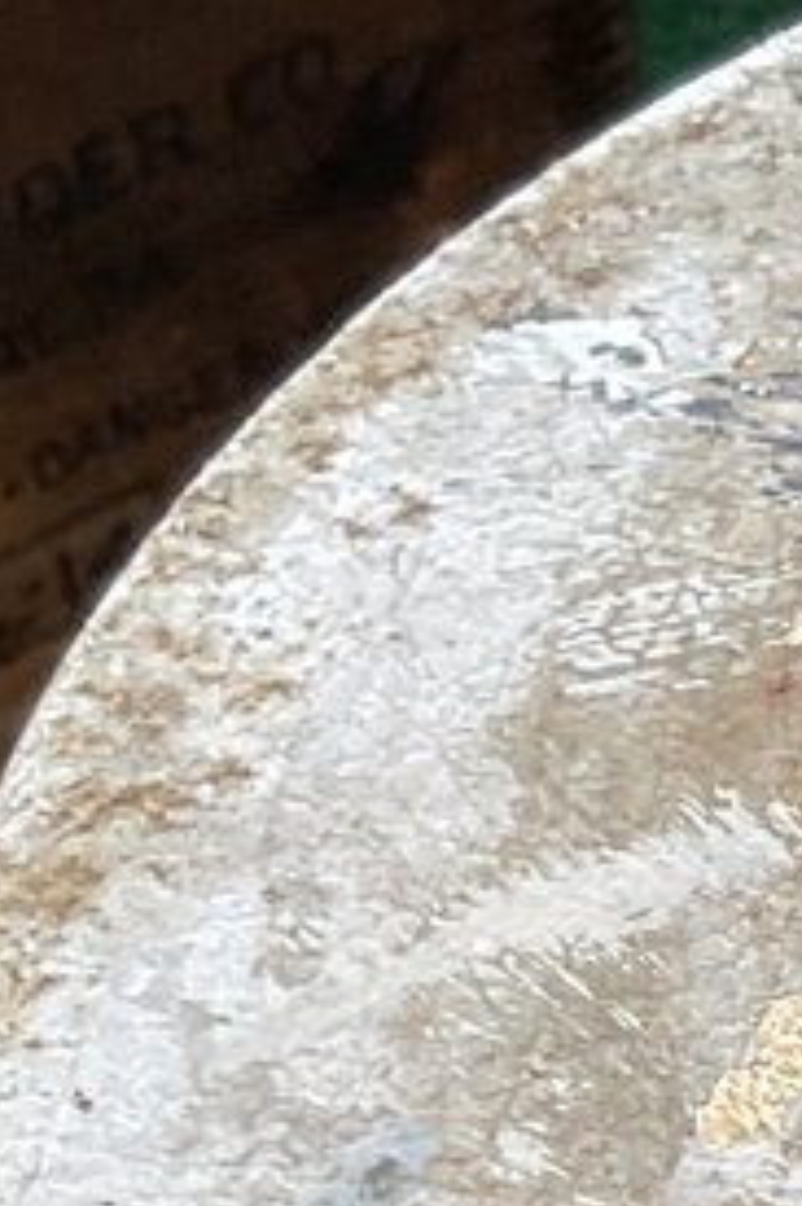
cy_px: 1989
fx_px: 5554
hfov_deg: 7.8
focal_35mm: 166
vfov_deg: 11.7
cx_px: 1830
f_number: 1.8
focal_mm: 3
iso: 40
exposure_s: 1/120
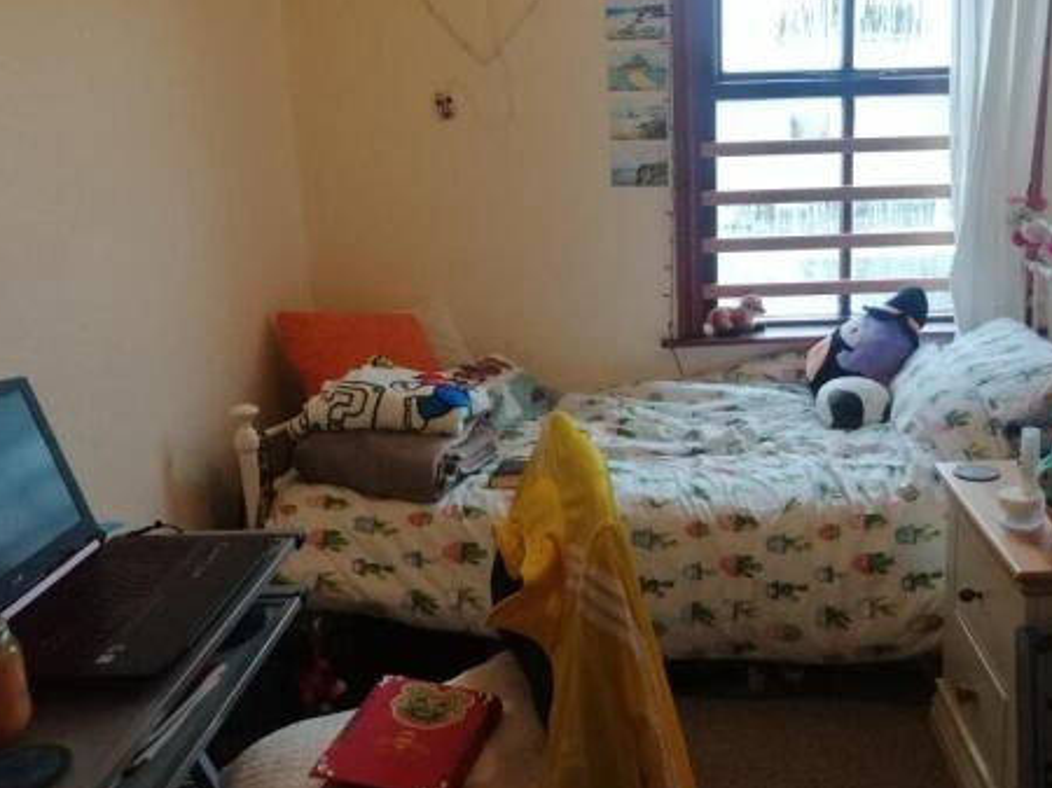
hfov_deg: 52.2
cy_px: 380
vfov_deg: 40.7
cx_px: 644
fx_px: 1063
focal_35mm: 35
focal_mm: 3.95
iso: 320
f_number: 1.8
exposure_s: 1/100
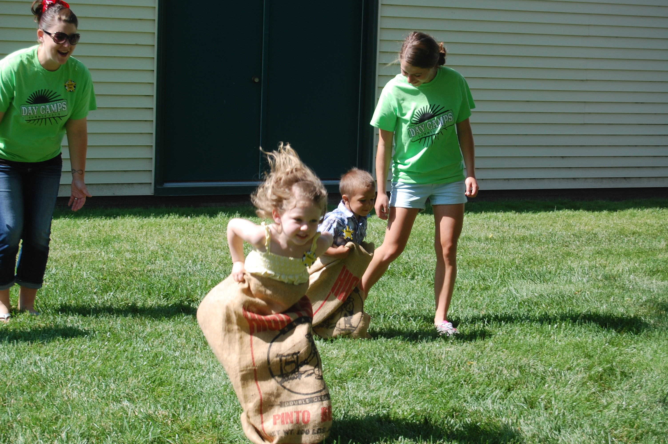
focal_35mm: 82
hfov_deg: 24.6
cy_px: 222
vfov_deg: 16.5
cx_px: 334
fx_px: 1529
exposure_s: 1/250
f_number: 8
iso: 200
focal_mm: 55
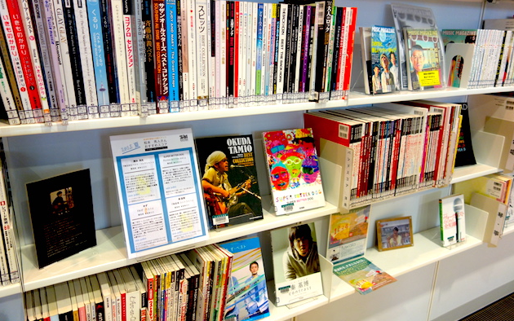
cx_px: 256
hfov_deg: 64.6
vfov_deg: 43.2
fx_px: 406
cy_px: 163
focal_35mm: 29
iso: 200
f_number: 1.8
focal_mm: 10.4
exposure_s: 1/160
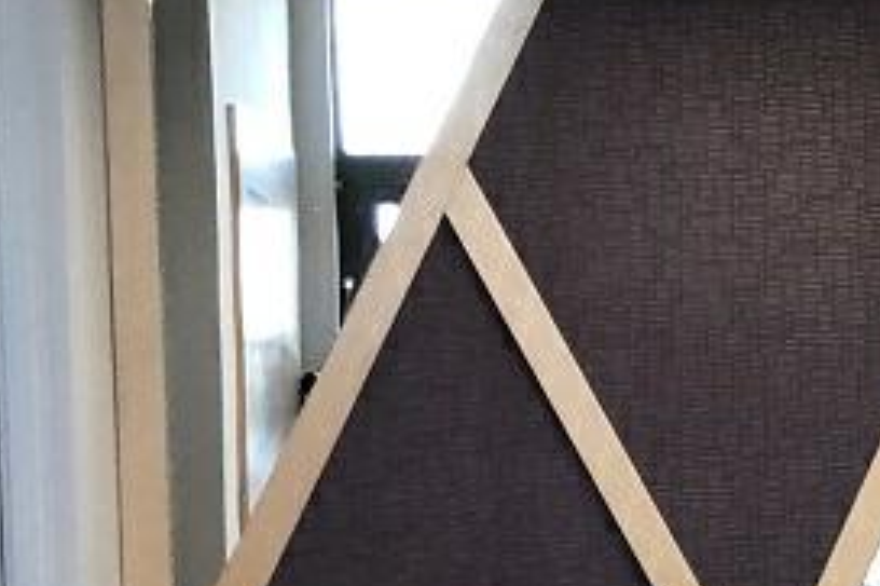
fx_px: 3347
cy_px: 324
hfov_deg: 12.4
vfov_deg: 10.0
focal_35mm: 137
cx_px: 2003
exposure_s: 1/25
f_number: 1.8
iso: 40
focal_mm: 3.99
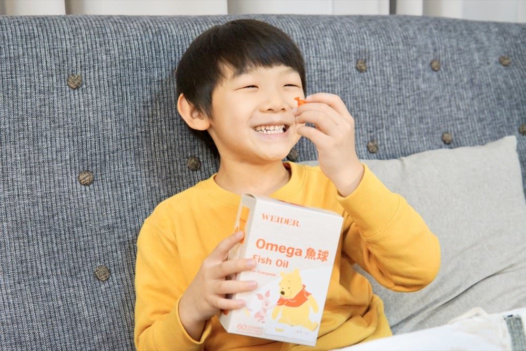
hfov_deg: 43.6
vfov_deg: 29.9
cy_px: 176
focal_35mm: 45
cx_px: 263
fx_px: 658
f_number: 4
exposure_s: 1/160
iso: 1250
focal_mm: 30
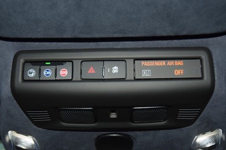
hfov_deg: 41.5
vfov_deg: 28.3
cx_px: 115
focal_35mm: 48
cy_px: 83
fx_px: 299
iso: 560
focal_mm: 27
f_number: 3.8
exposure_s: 1/40
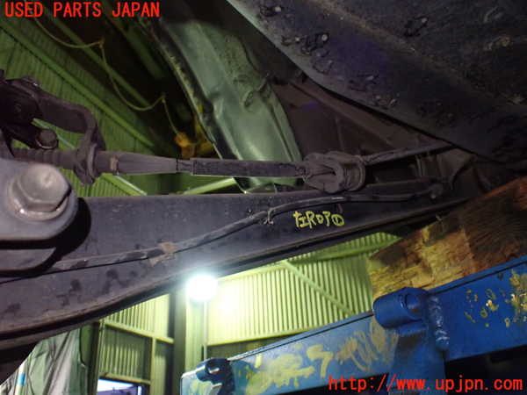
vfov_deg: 46.8
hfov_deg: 60.0
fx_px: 457
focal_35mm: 30
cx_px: 264
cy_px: 198
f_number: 2.3
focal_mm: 5.4
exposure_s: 1/40
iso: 800
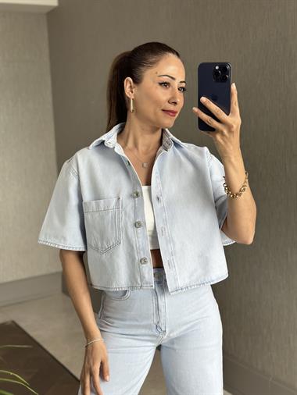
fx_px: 549
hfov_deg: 30.3
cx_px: 148
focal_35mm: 48
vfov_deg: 39.6
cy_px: 198
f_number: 1.78
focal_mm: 6.86
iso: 80
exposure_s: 1/174
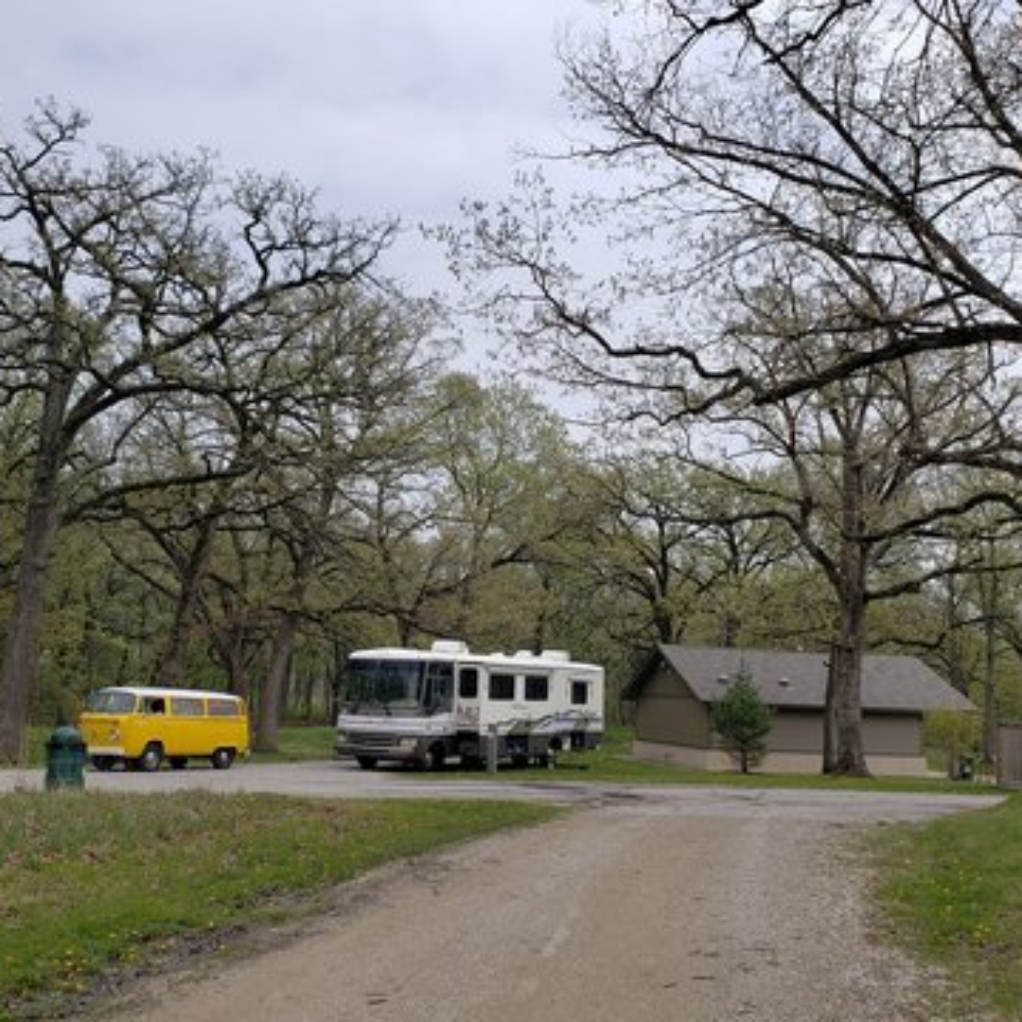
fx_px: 1136
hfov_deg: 48.4
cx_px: 490
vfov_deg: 48.4
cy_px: 522
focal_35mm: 34
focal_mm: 4.3
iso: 50
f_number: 2.4
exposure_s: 1/1909
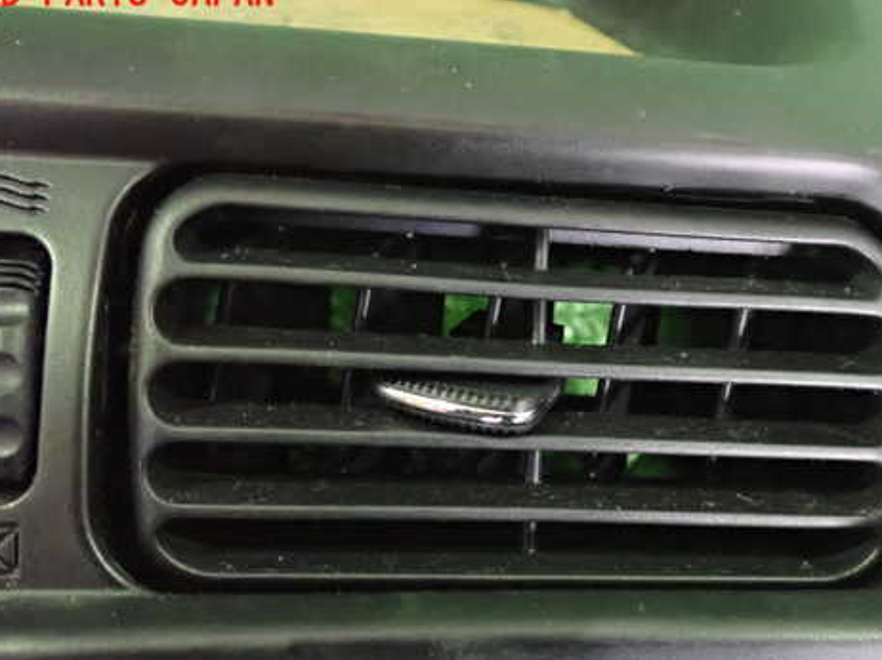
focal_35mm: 39
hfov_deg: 47.8
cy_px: 399
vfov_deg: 36.6
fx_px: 993
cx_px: 500
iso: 3200
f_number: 2.3
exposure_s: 1/50
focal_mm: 5.4
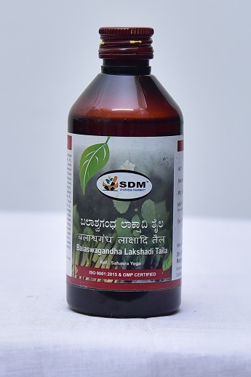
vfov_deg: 30.1
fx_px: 701
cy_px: 189
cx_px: 124
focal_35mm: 67
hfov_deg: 20.3
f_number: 4
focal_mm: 66
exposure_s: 1/160
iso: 1250
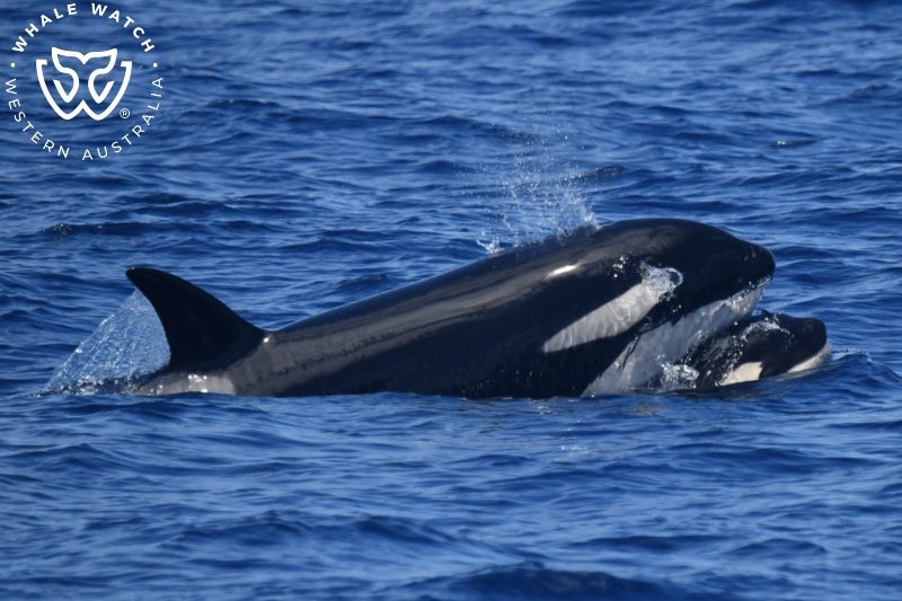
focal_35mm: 480
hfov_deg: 4.3
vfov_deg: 2.9
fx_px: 12023
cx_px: 451
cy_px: 300
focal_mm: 480
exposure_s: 1/8000
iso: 1100
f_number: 6.3
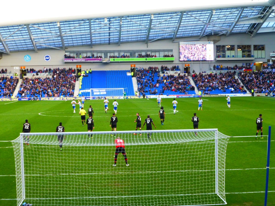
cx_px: 138
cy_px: 103
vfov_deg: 21.0
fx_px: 556
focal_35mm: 70
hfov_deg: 27.8
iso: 320
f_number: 5
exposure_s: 1/60
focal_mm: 12.5
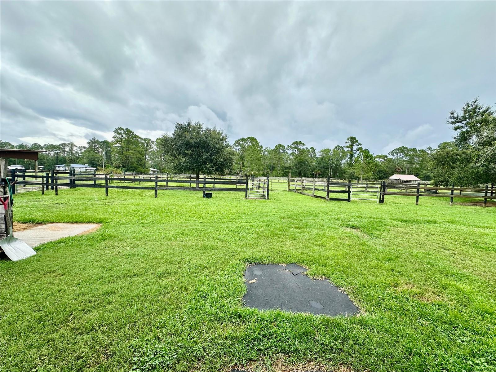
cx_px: 248
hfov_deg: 102.1
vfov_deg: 85.7
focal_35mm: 14
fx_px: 201
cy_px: 186
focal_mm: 2.22
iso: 40
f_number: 2.2
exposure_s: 1/509
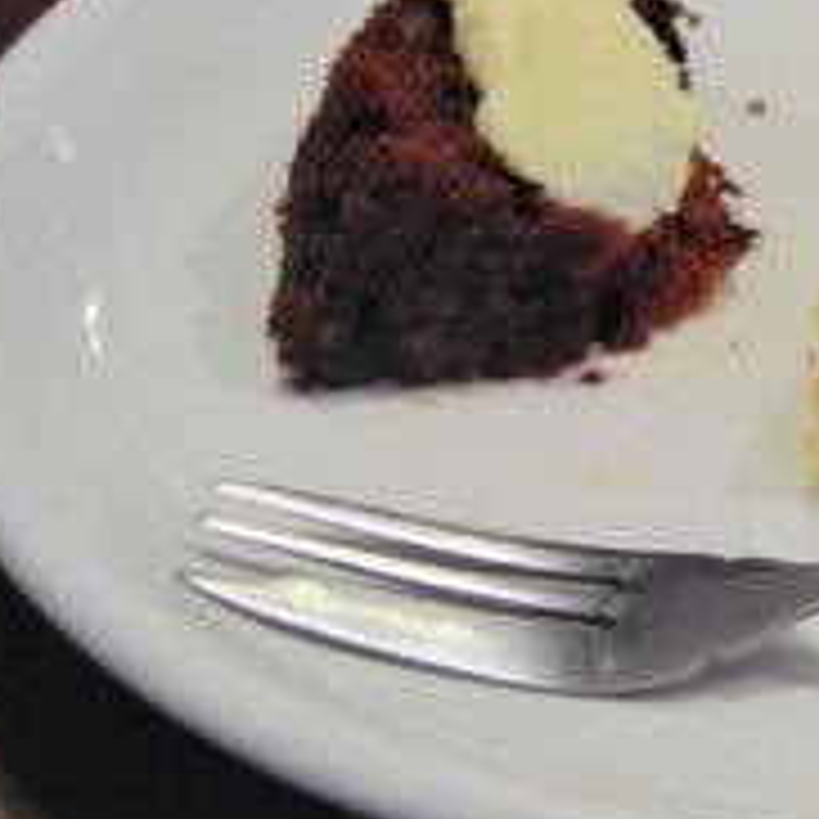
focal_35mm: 126
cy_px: 297
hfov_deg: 13.6
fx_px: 3373
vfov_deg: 13.8
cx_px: 832
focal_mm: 10.8
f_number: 3.9
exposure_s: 1/5.7
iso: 50
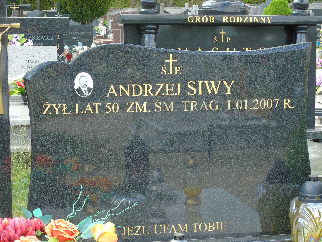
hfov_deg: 23.0
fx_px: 791
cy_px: 144
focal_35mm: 85
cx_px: 167
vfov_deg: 17.4
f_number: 6.6
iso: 80
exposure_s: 1/30
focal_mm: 11
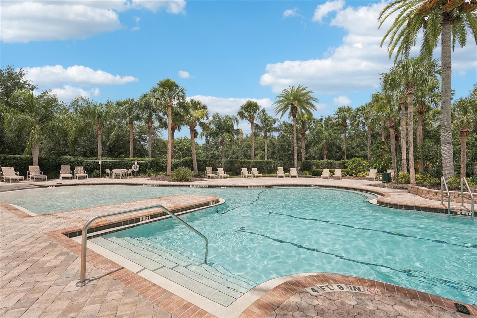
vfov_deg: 73.7
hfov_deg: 96.7
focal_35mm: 16
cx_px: 238
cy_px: 159
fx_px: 212
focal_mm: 16
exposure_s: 1/1600
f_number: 8
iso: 400
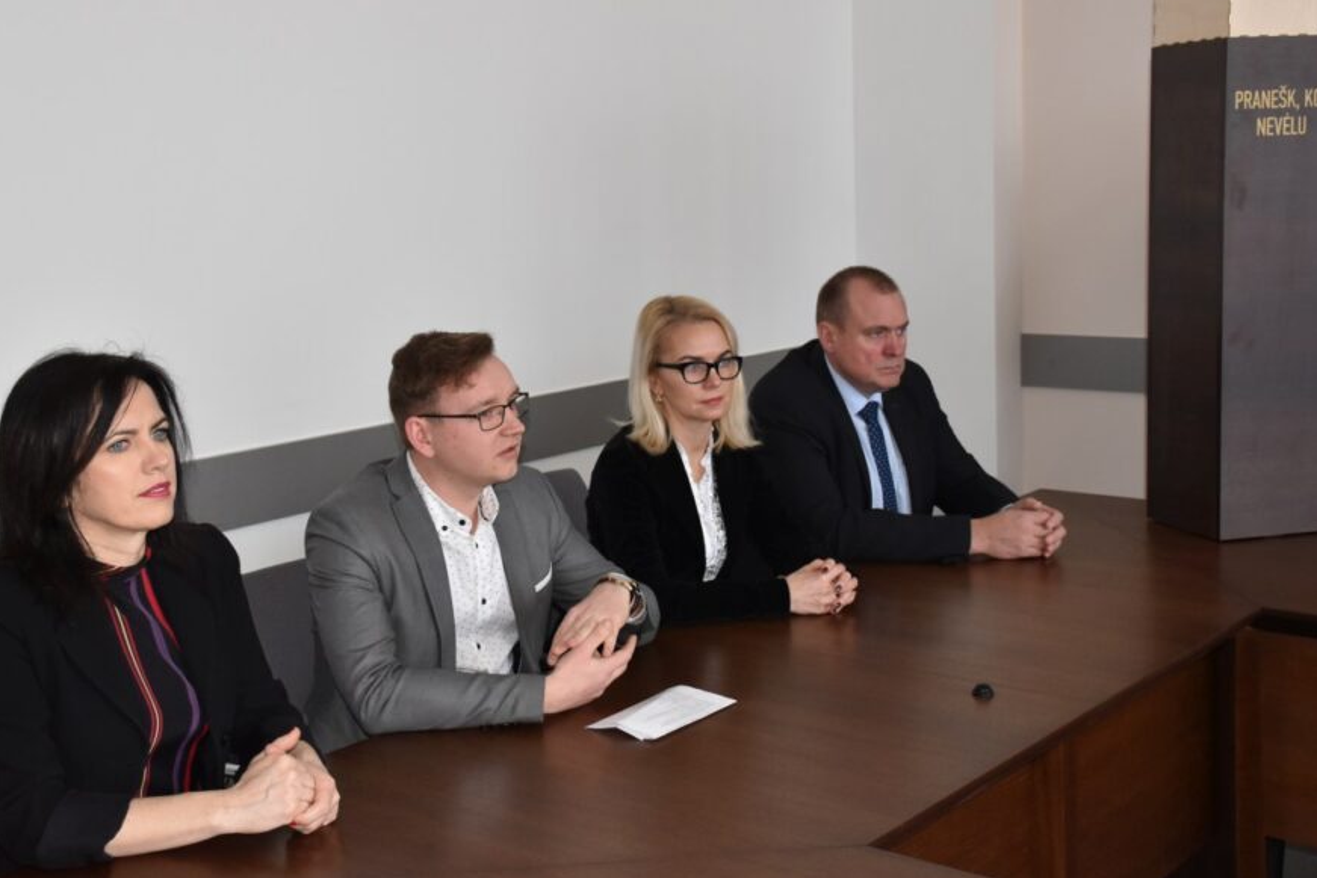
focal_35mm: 48
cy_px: 371
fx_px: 1741
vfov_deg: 28.3
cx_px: 599
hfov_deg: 41.4
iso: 800
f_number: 5
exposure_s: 1/100
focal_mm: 27
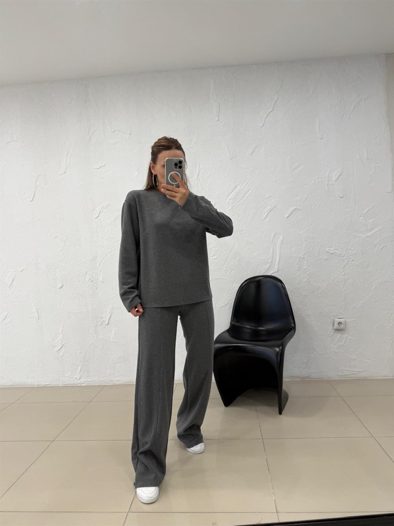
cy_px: 263
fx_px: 364
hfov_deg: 56.8
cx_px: 197
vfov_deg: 71.6
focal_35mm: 24
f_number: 1.78
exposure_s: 1/100
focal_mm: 6.76
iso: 64
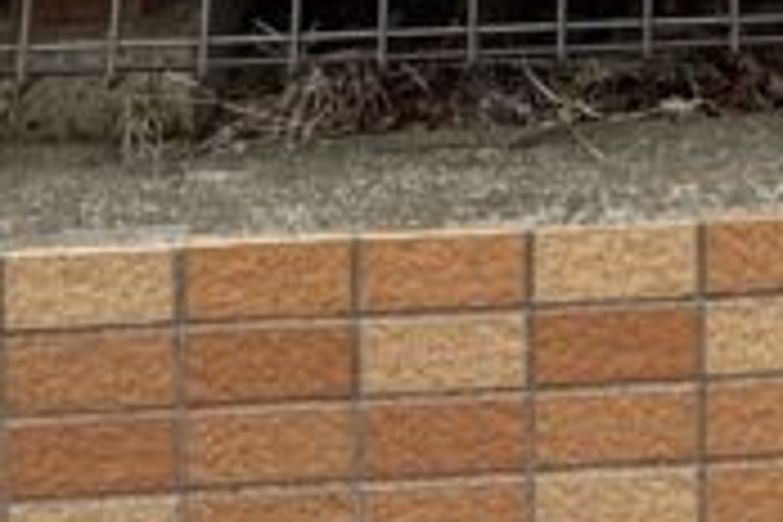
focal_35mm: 107
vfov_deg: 10.4
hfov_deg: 18.1
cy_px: -855
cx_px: 963
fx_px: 2327
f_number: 2.2
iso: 40
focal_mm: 2.22
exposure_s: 1/215
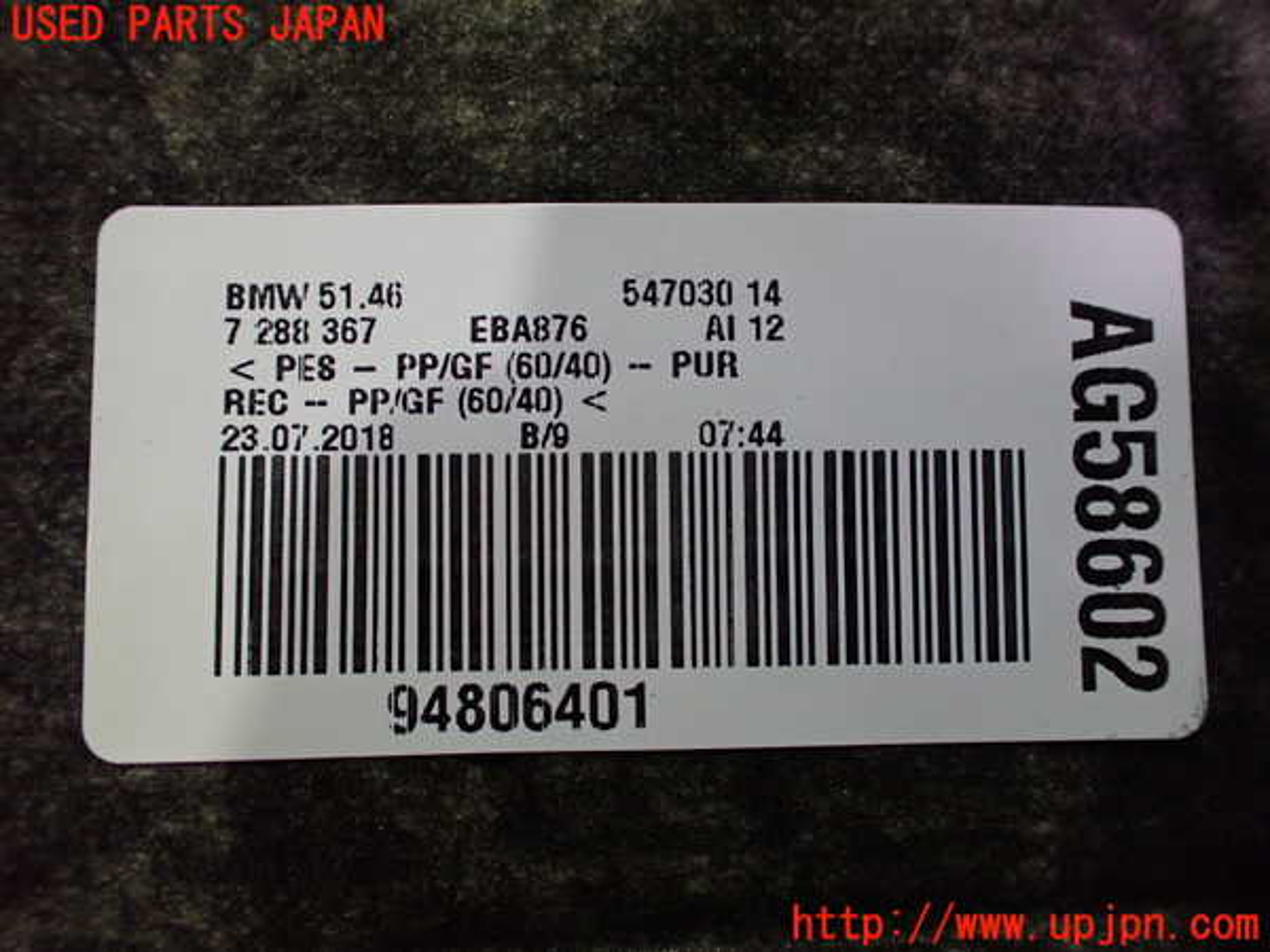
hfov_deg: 60.0
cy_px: 476
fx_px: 1101
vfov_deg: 46.8
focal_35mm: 30
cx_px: 635
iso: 800
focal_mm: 5.4
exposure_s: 1/80
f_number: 2.3
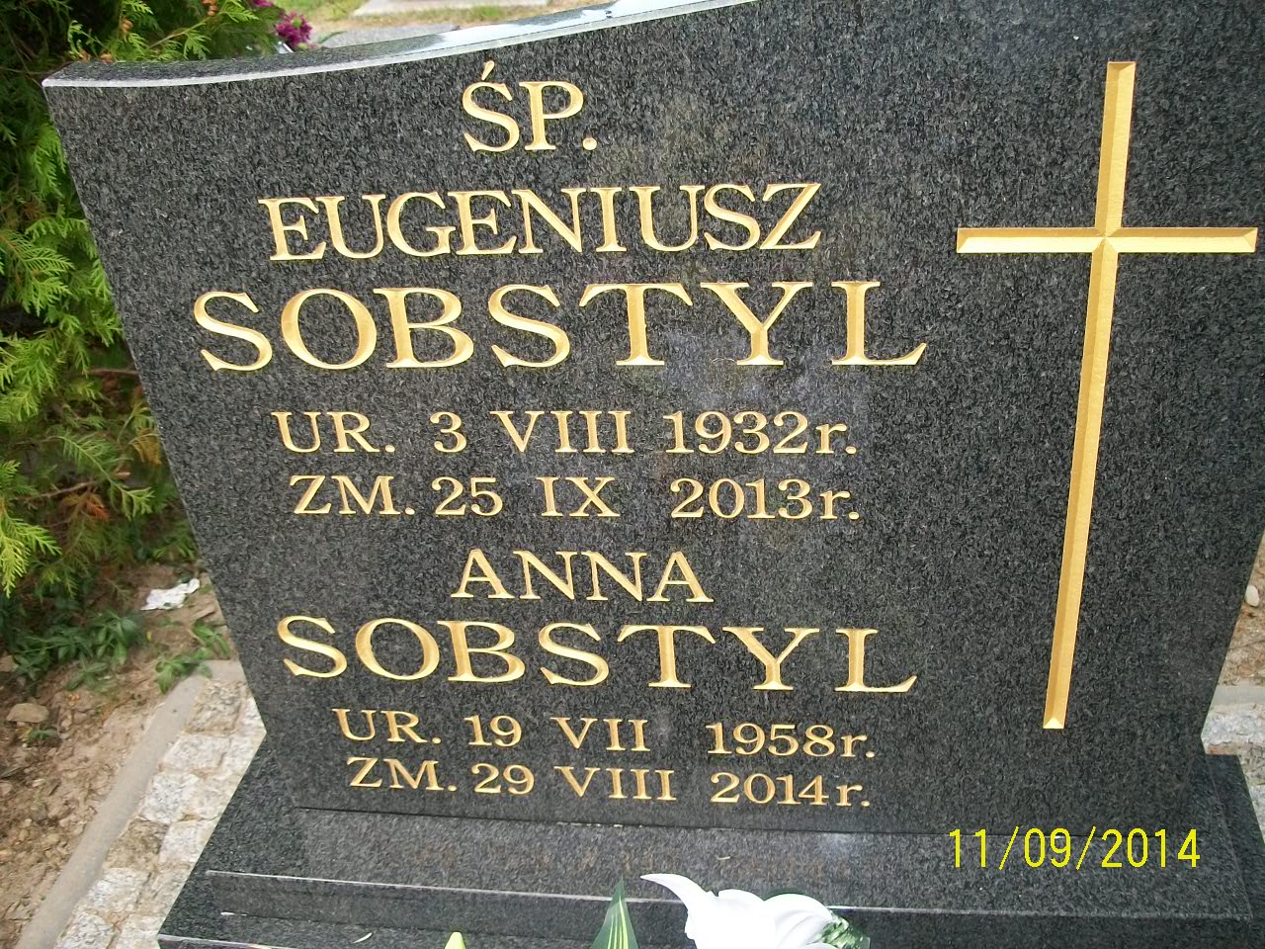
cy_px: 474
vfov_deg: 39.7
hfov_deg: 51.4
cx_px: 632
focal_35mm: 36
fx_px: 1316
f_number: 2.7
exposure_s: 1/160
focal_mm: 6
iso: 80
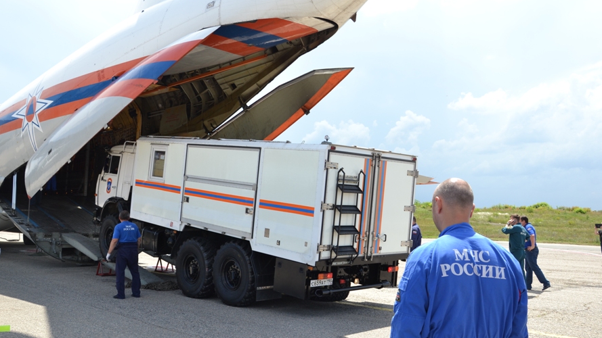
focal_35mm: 35
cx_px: 300
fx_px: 559
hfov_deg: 56.6
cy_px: 160
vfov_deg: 33.7
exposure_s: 1/200
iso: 100
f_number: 7.1
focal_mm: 22
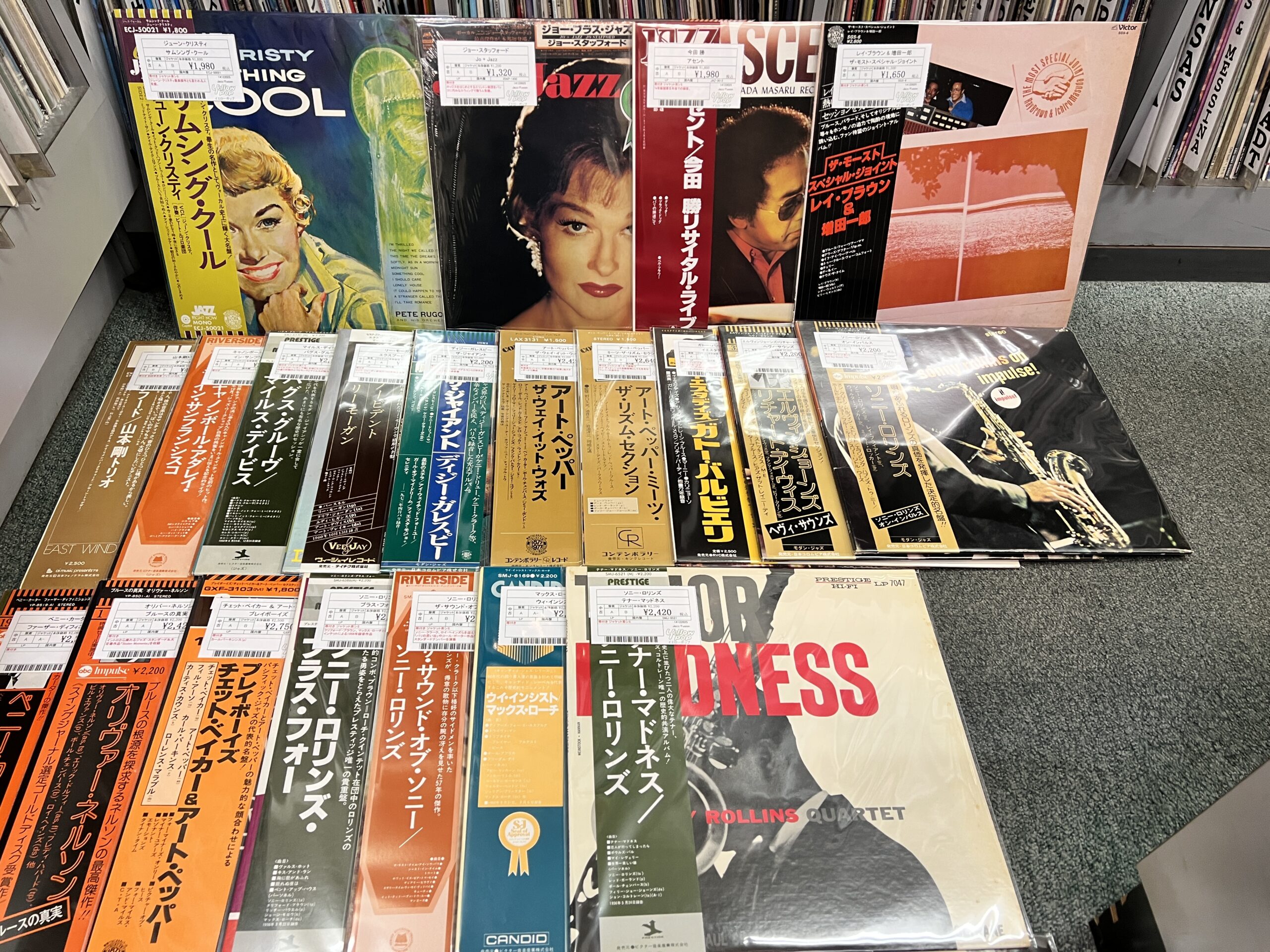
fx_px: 954
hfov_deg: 67.3
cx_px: 635
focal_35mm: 26
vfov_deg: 53.1
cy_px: 476
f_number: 1.5
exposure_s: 1/50
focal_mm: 5.7
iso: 100
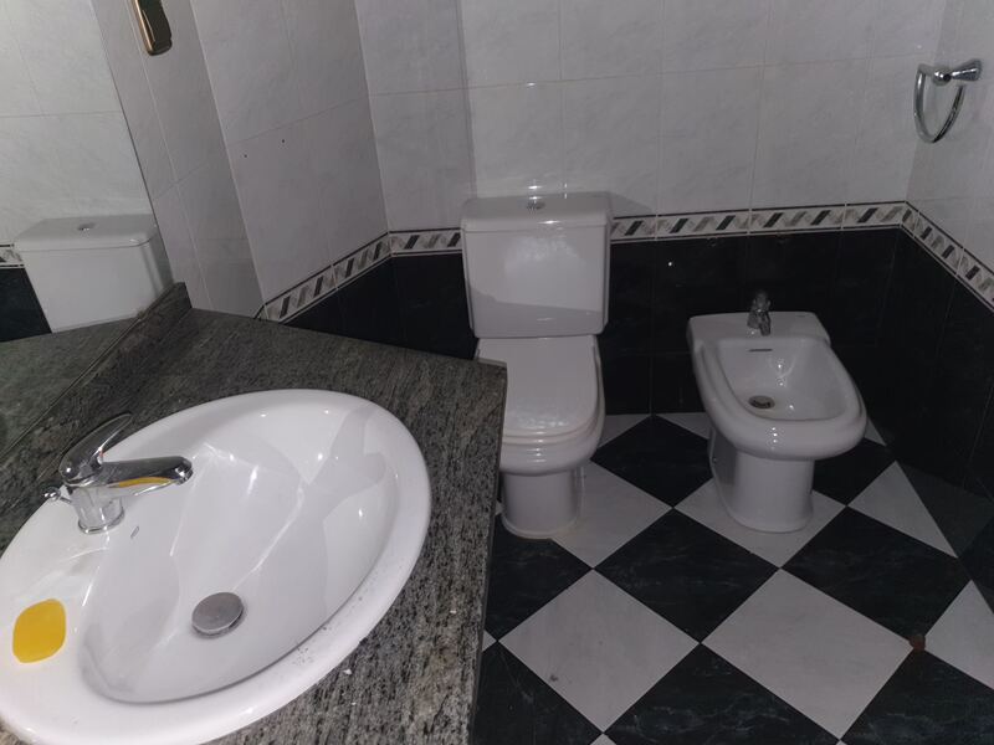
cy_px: 372
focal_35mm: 26
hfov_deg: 67.3
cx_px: 497
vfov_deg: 53.1
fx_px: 747
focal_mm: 4.32
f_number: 1.5
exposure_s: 1/43
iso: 80
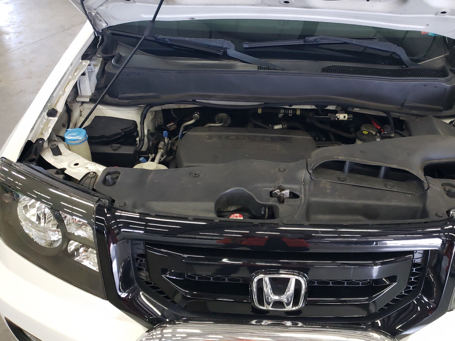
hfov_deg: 56.3
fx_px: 421
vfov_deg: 44.2
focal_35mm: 32
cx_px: 276
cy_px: 177
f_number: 1.5
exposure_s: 1/60.2
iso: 260
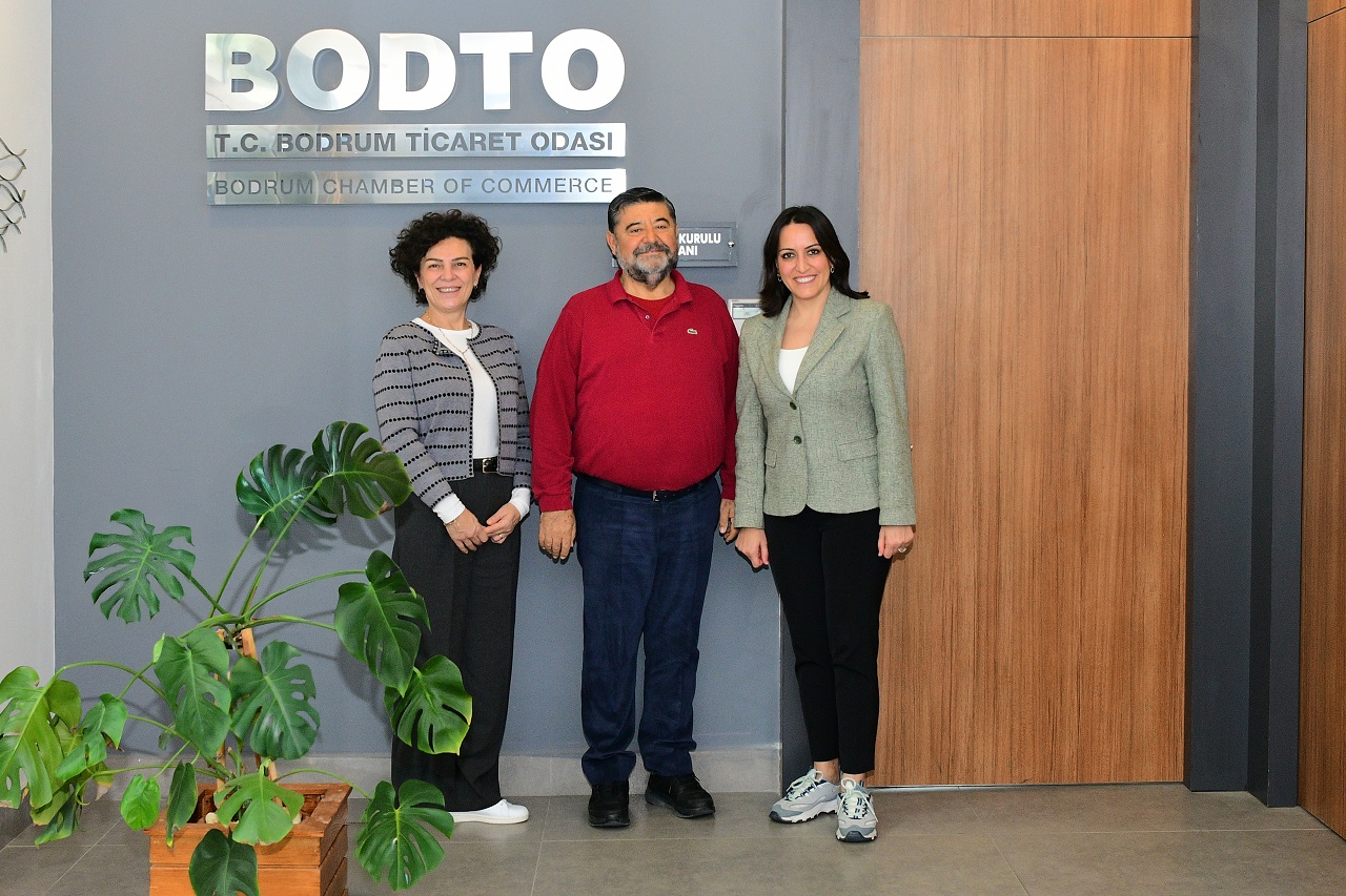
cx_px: 673
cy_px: 448
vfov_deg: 35.5
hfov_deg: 51.3
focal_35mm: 38
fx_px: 1402
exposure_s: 1/125
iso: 1250
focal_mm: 25
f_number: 6.3
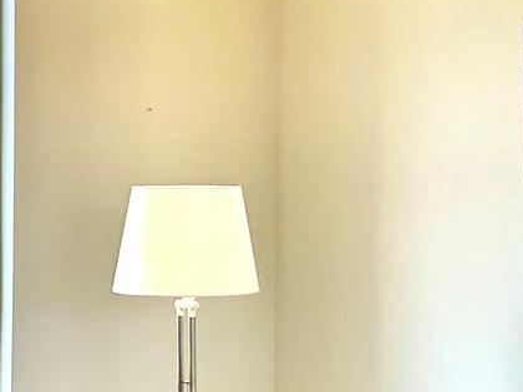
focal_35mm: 117
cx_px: 209
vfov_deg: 12.7
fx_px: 1768
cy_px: 243
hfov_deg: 16.8
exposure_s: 1/180
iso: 80
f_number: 1.78
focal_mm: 6.86
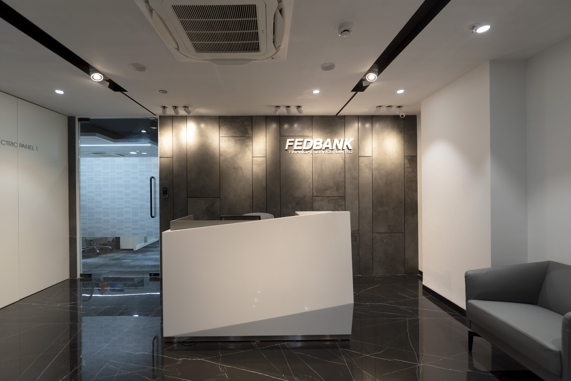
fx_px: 238
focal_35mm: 15
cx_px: 286
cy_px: 190
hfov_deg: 100.4
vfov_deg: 77.4
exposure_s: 1/125
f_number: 2.8
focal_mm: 15
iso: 320
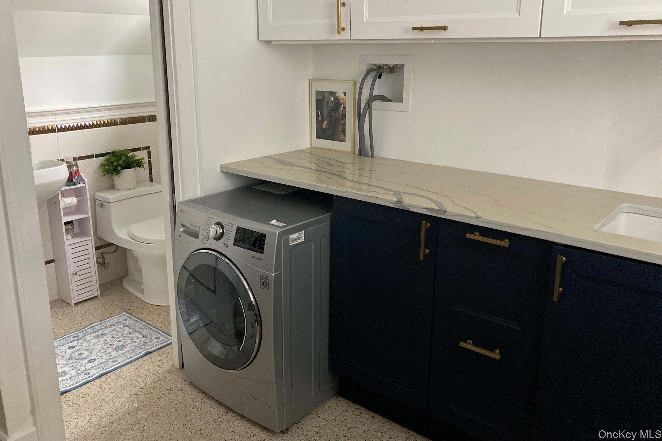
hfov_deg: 61.9
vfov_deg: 43.5
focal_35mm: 30
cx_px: 325
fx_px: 552
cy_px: 187
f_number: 1.8
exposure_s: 1/40
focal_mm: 3.99
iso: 400
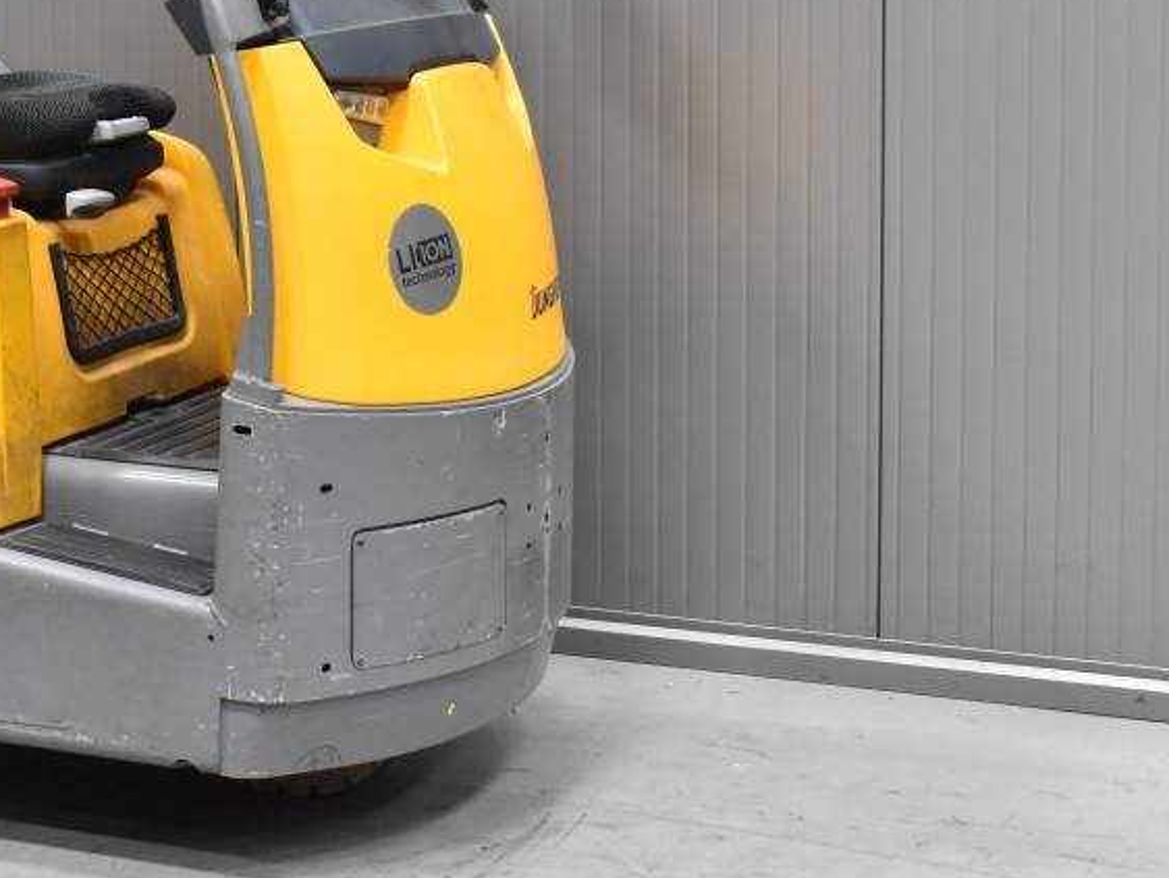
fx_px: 2906
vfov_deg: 17.0
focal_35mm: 86
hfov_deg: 22.1
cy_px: 152
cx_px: 91
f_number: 6.3
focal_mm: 28
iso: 1600
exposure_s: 1/25
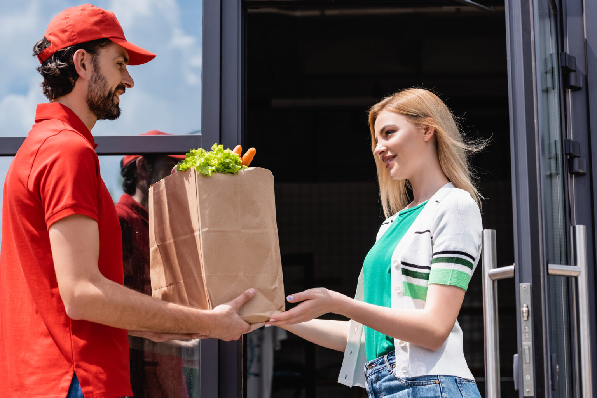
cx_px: 298
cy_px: 199
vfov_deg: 16.7
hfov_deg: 24.8
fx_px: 1360
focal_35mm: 82
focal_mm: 82
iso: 100
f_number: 5
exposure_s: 1/1000
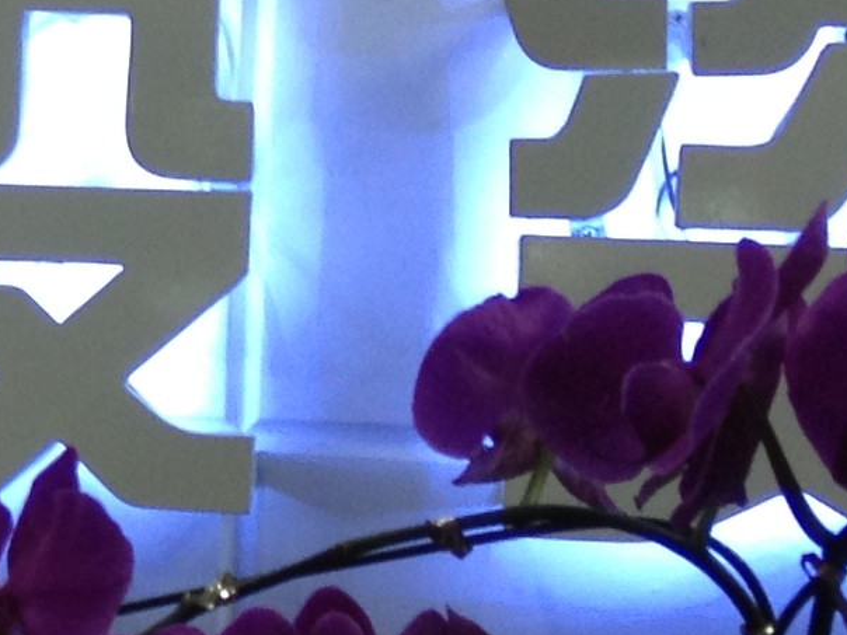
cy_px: 271
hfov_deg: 9.7
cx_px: -862
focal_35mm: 189
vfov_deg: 7.9
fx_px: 4625
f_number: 2.4
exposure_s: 1/20
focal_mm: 4.28
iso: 50
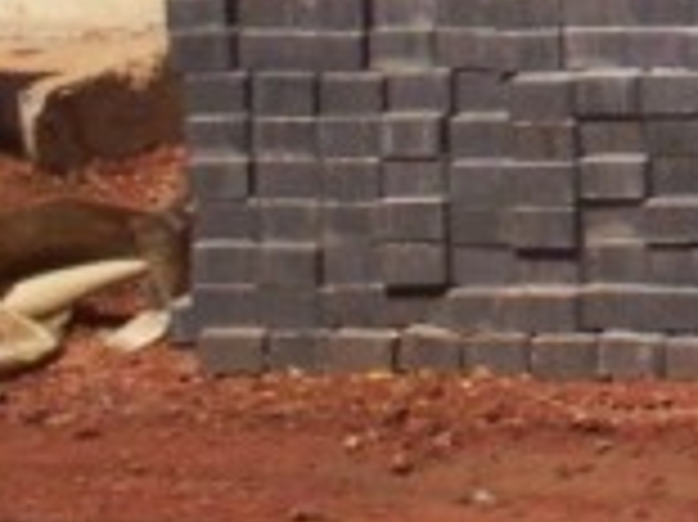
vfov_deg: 6.2
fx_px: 4533
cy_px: -821
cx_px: 1950
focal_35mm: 225
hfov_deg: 7.8
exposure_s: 1/512
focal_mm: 6
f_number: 4.5
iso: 100
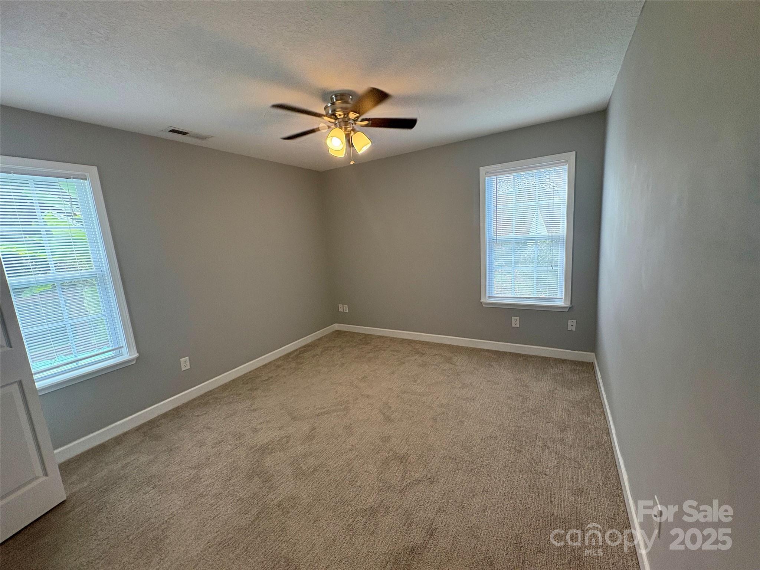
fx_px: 307
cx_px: 380
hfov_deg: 102.1
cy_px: 285
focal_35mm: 14
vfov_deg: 85.7
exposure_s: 1/68
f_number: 2.2
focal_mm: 2.22
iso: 250
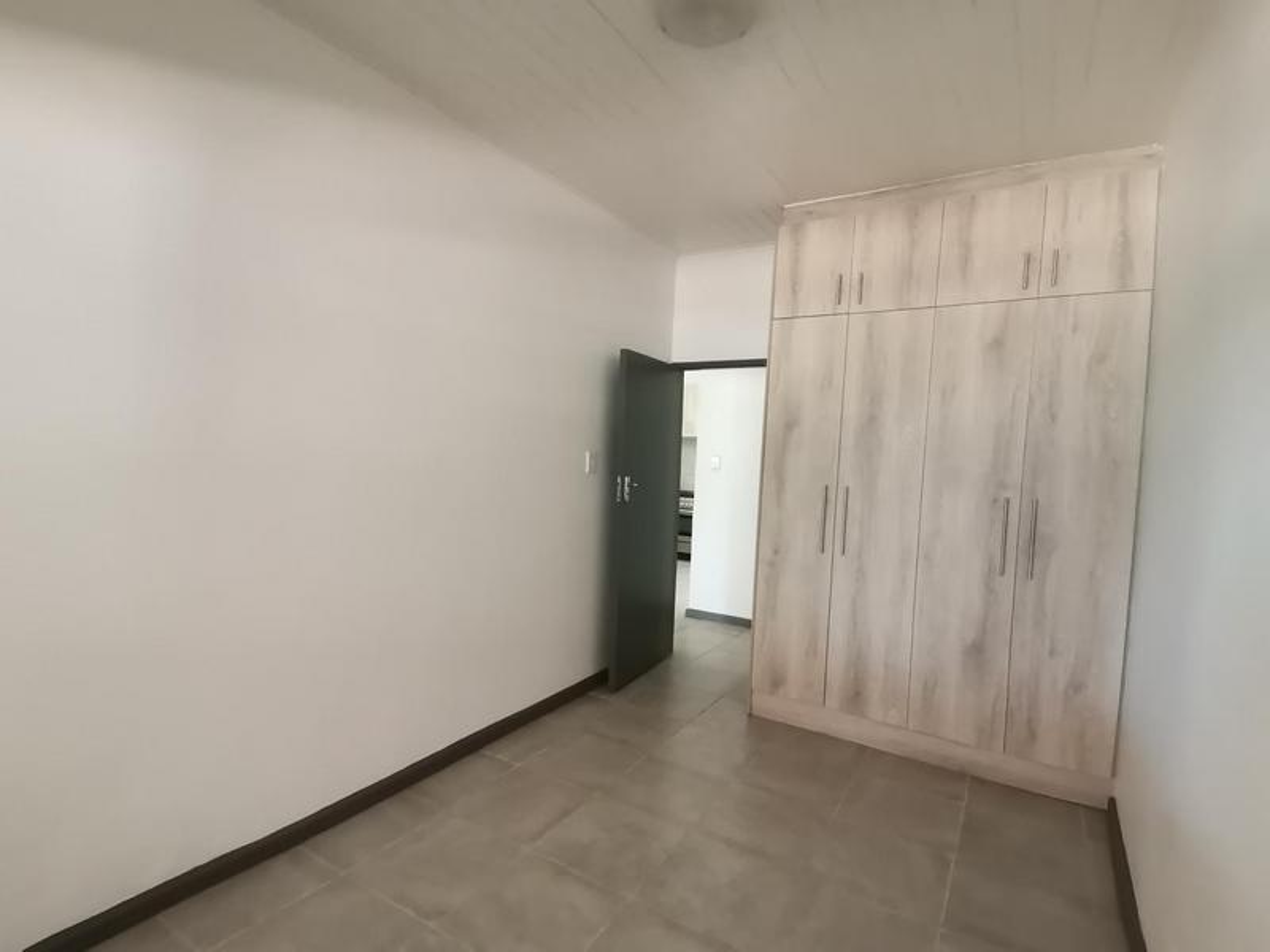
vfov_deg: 74.7
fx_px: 624
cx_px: 635
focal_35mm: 17
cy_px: 476
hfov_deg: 91.0
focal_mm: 1.78
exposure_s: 1/25
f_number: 2.4
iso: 500
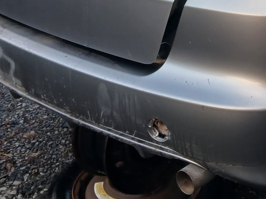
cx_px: 262
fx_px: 607
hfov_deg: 23.7
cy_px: -52
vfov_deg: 17.6
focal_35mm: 79
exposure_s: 1/60
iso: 40
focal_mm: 3.98
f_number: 1.8
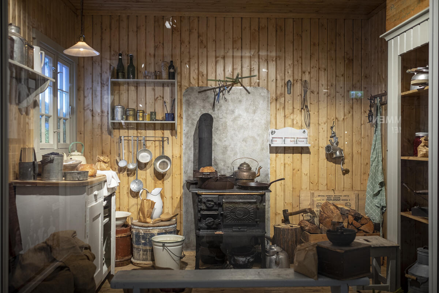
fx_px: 427
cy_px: 146
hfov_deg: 54.4
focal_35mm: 35
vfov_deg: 37.9
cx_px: 220
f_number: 2.2
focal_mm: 23
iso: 400
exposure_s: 1/45
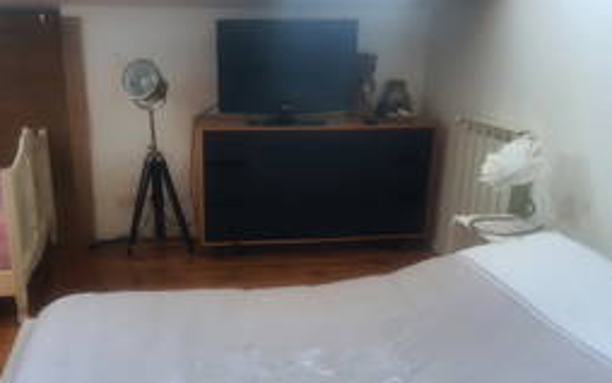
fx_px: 651
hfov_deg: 50.3
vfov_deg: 32.5
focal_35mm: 39
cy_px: 263
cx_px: 272
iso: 400
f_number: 1.7
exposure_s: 1/40
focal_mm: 4.32
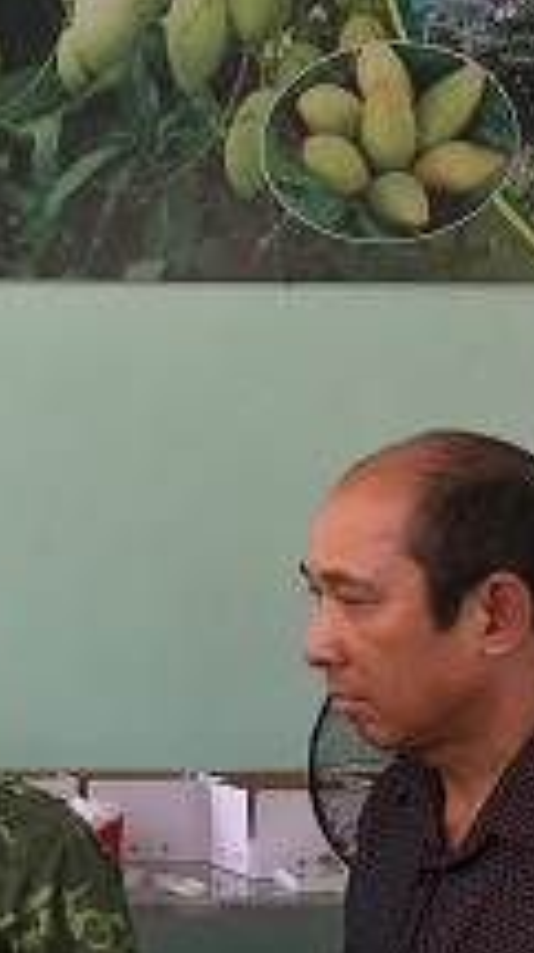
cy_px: 777
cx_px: -221
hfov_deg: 13.9
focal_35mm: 82
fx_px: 2071
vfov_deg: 25.4
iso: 25
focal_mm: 4.15
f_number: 2.2
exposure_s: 1/123
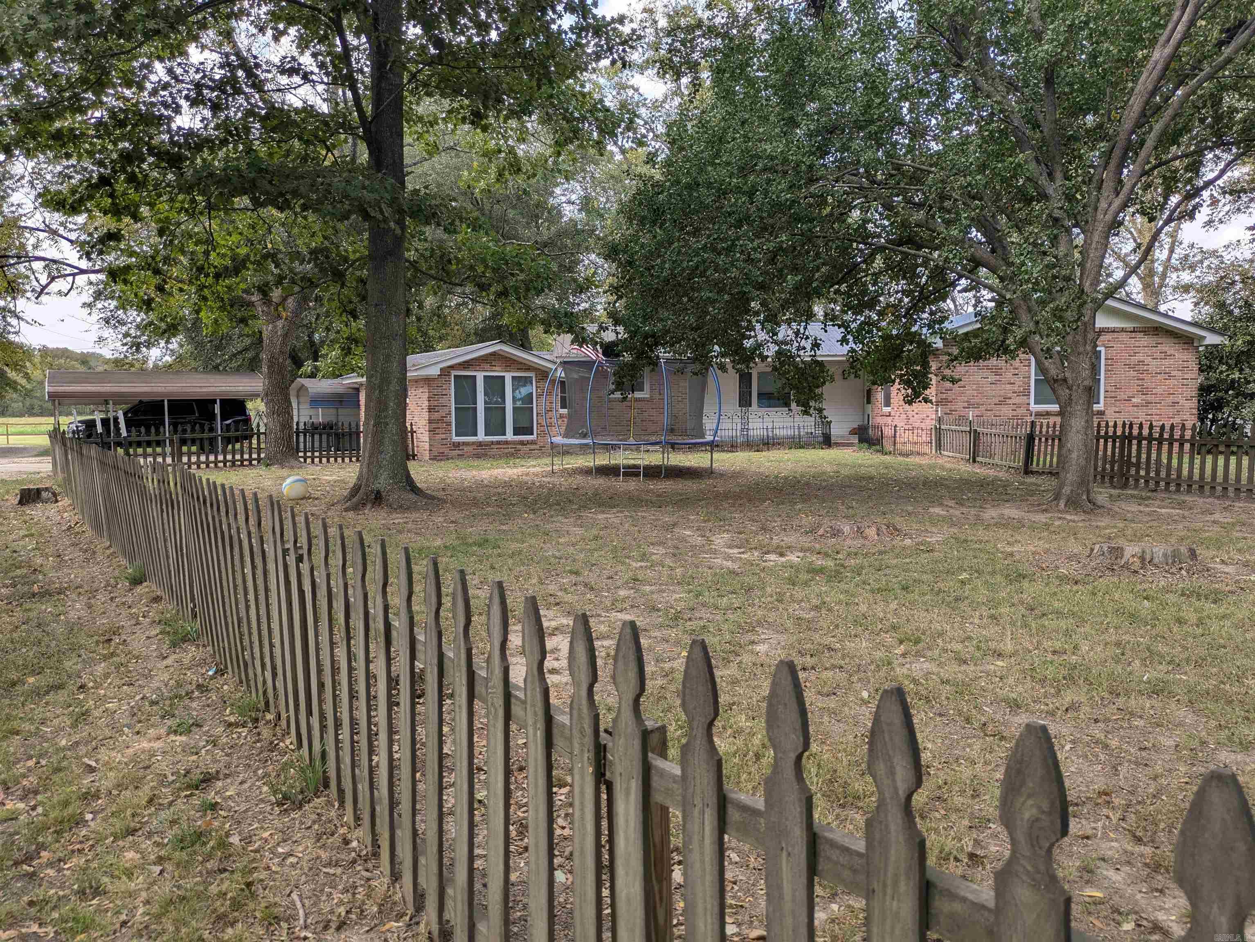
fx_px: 907
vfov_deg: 54.9
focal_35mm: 25
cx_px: 628
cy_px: 471
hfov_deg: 69.4
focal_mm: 5.43
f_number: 1.89
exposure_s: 1/899
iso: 51
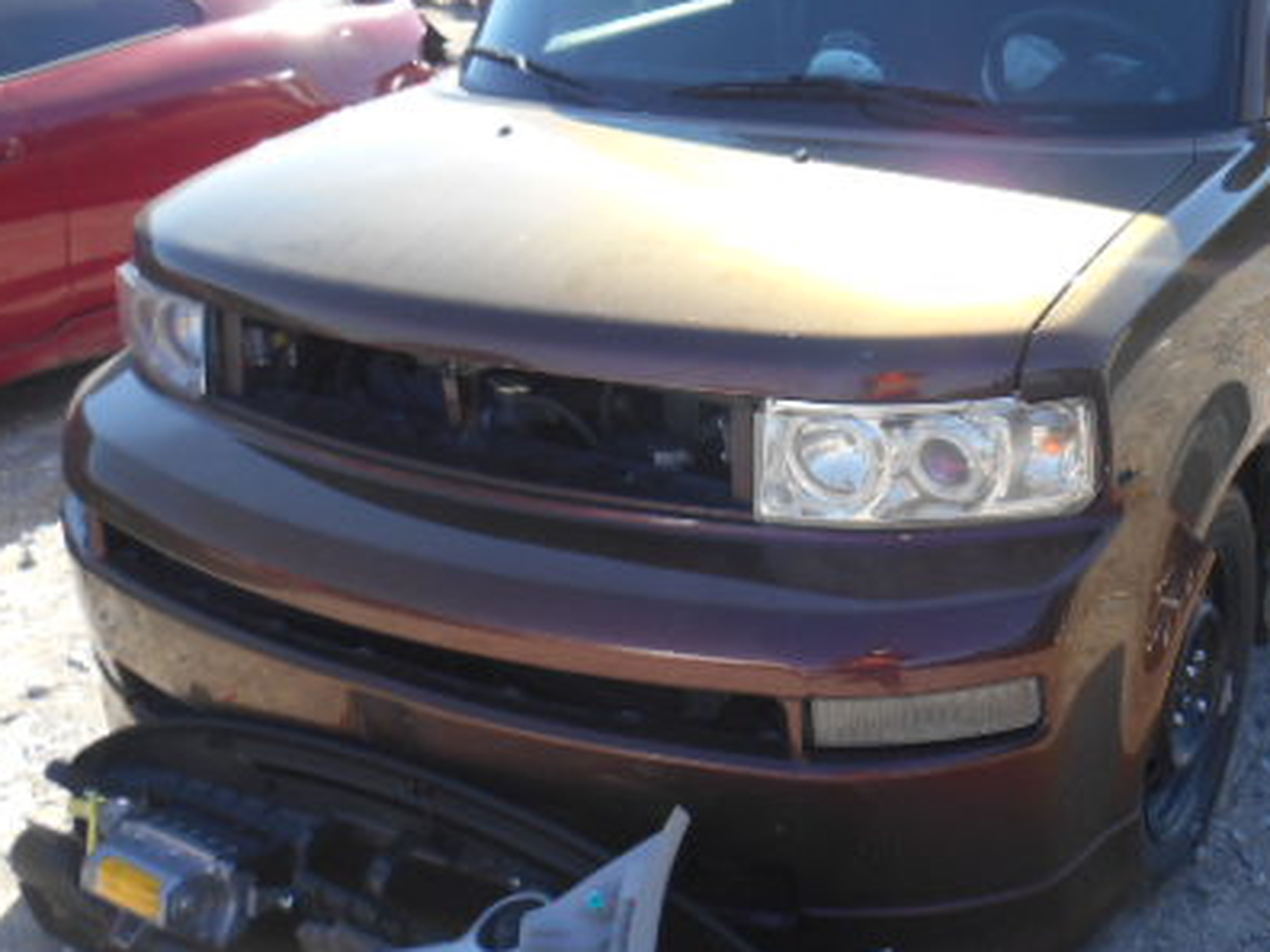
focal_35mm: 42
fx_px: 1541
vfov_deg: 34.2
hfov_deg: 44.1
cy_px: 369
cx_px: 853
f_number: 3.4
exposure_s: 1/250
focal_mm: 4.7
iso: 80
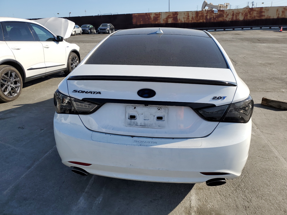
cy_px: 108
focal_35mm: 26
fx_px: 216
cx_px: 144
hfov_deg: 67.3
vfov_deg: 53.1
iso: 50
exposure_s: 1/3333
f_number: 1.5
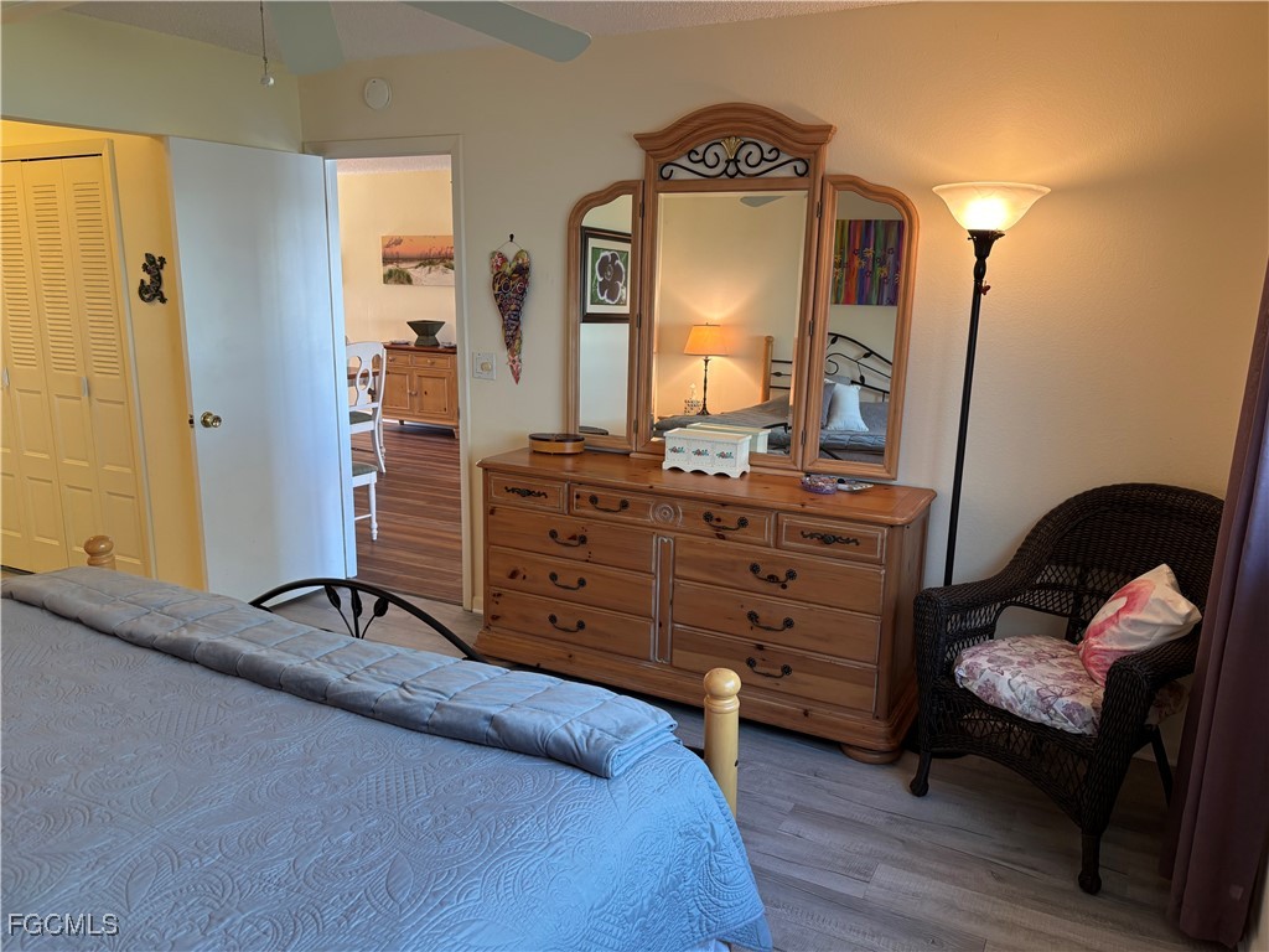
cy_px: 476
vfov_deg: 53.1
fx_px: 953
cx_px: 634
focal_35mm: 26
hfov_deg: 67.3
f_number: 1.6
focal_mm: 5.96
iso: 100
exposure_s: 1/60
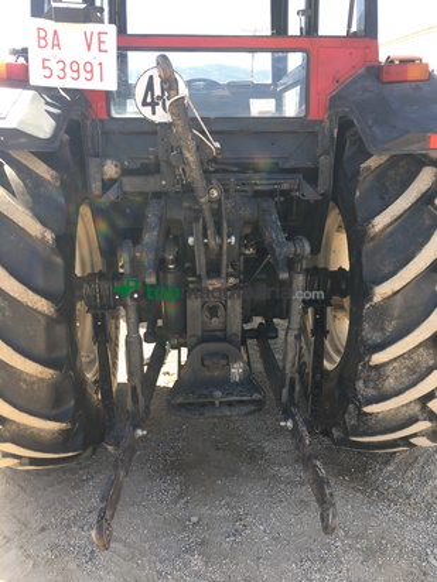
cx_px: 218
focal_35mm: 29
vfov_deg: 61.7
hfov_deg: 48.2
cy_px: 291
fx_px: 488
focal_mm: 4.15
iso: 25
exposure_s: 1/222
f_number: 2.2
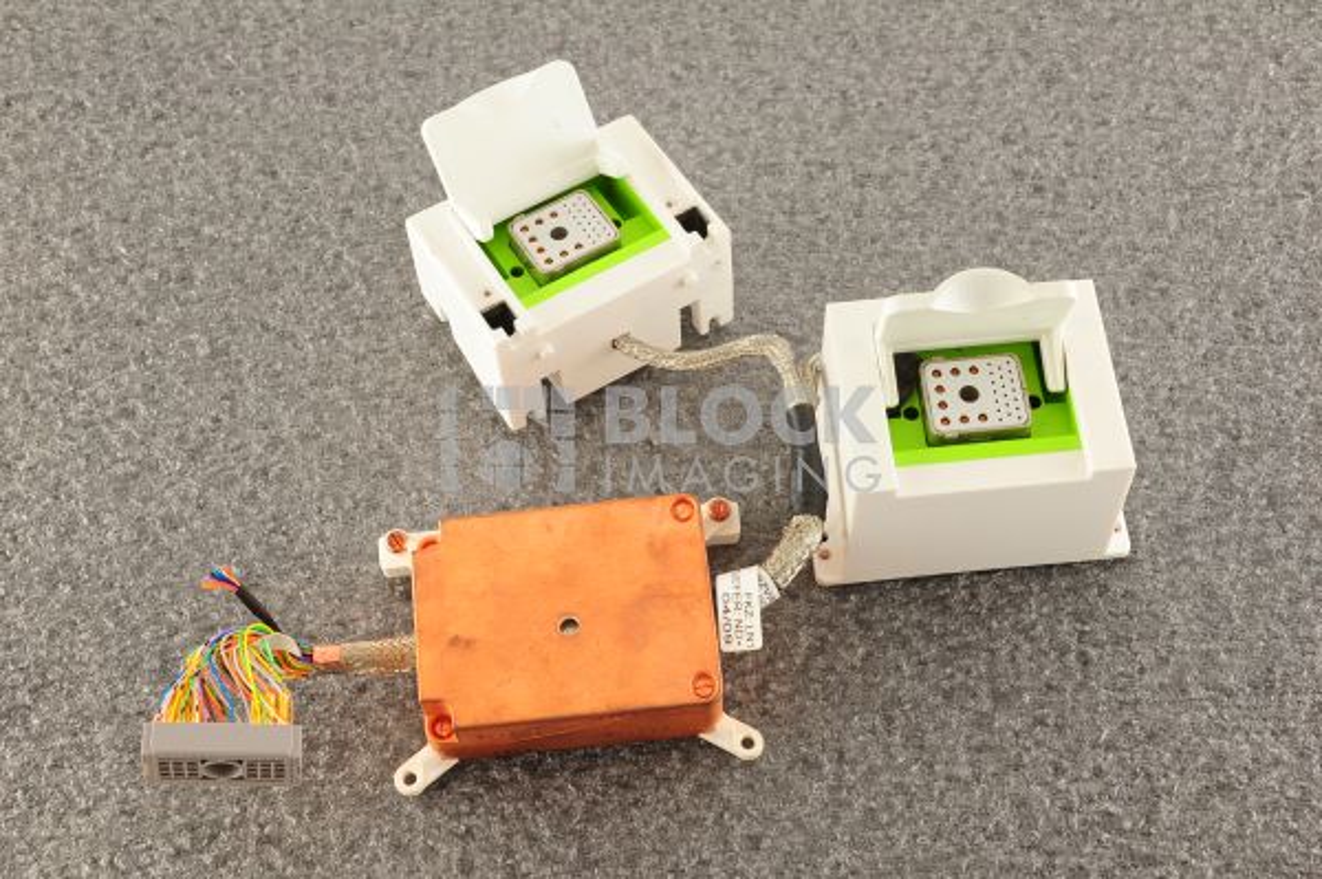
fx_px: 1835
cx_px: 661
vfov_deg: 26.9
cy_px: 440
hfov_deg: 39.6
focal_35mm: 50
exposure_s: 1/125
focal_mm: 50
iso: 1600
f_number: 11
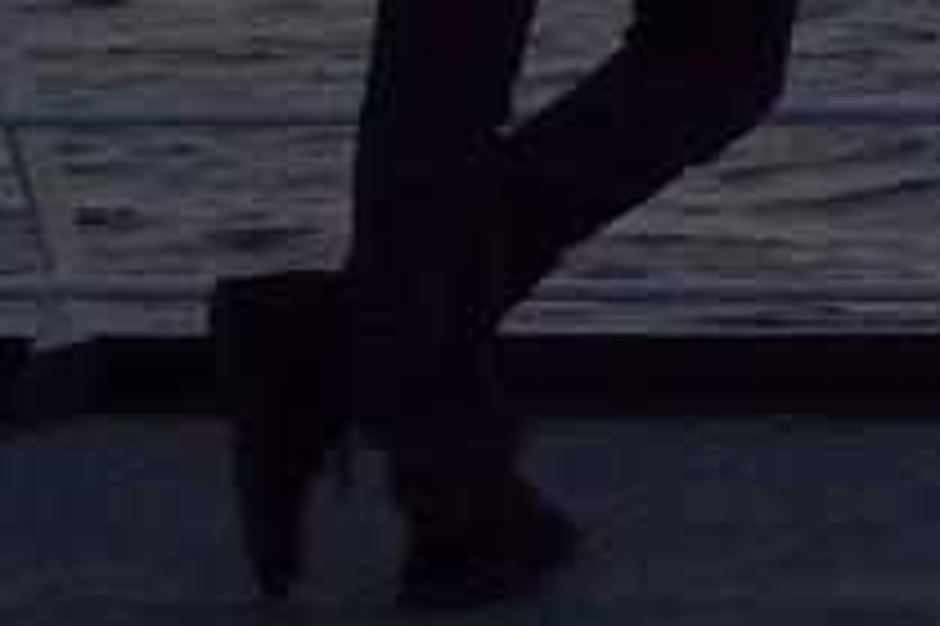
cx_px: 3058
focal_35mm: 276
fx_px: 7201
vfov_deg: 4.9
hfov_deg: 6.6
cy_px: -649
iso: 200
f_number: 9
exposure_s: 1/200
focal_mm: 36
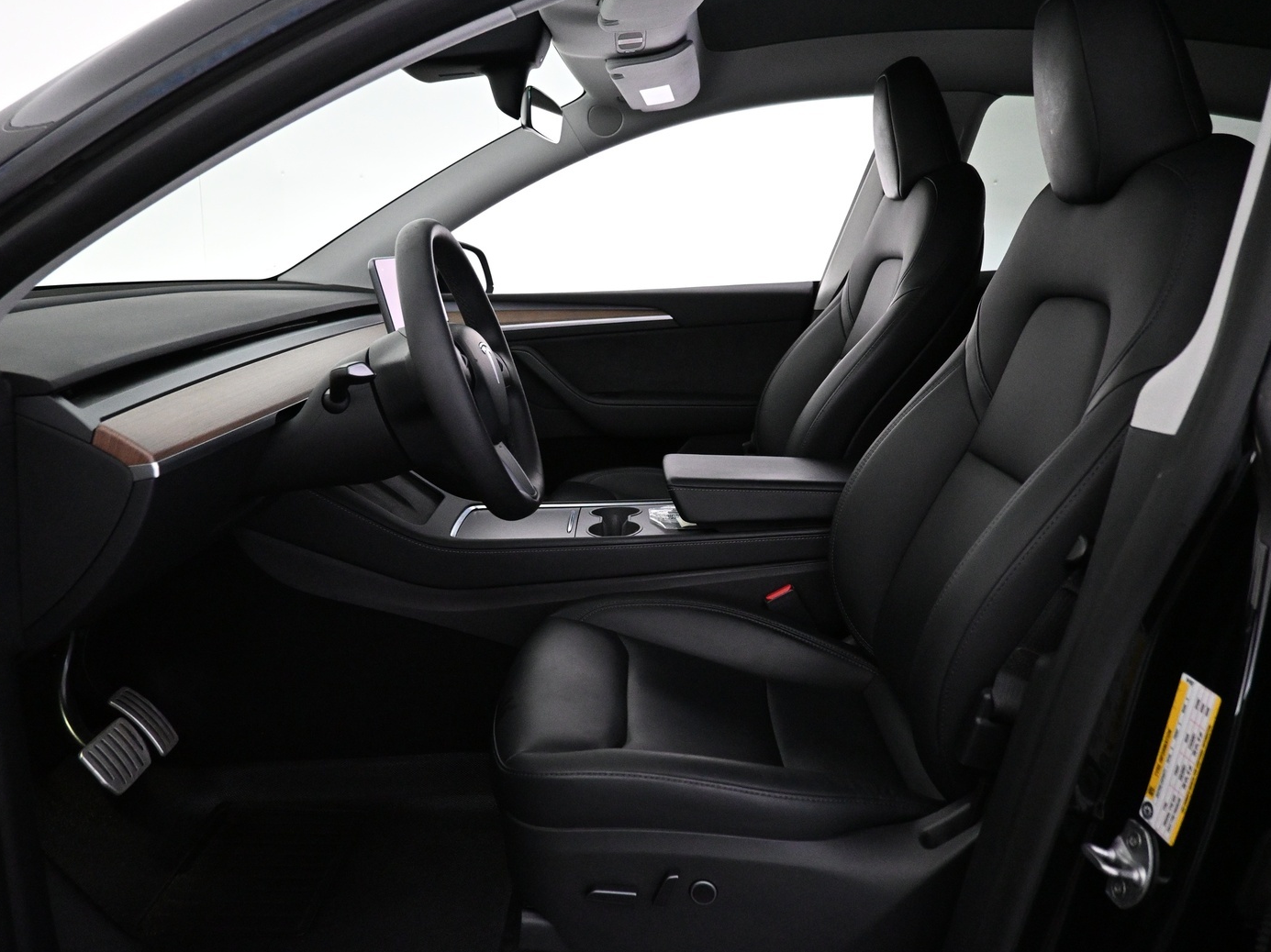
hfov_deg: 65.3
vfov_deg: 51.3
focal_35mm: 27
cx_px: 598
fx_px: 991
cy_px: 463
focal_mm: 16
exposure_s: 1/125
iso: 4000
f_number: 3.5
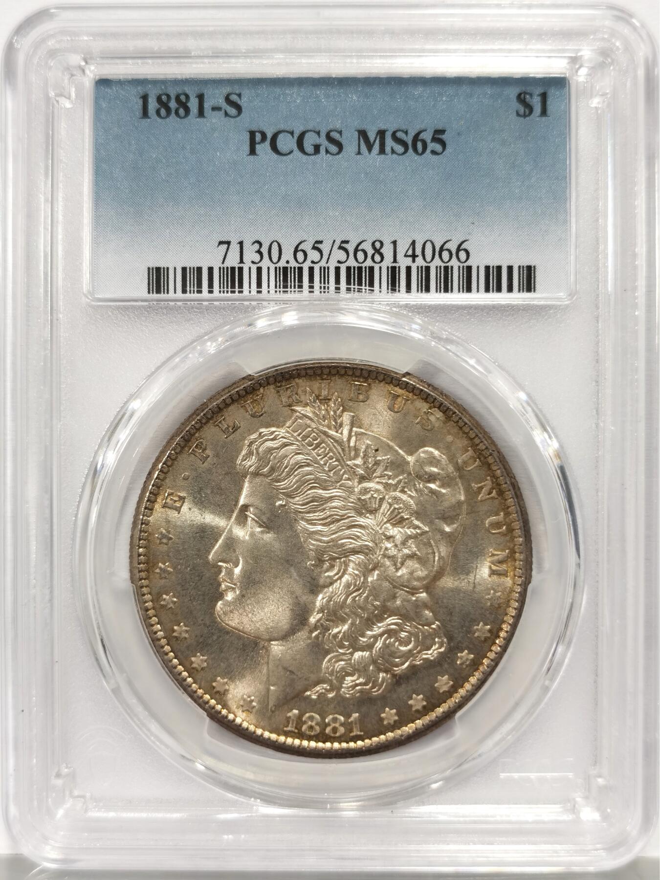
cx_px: 330
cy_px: 440
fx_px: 1373
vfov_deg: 35.5
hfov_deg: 27.0
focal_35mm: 54
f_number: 16
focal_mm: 5.56
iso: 125
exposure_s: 1/100
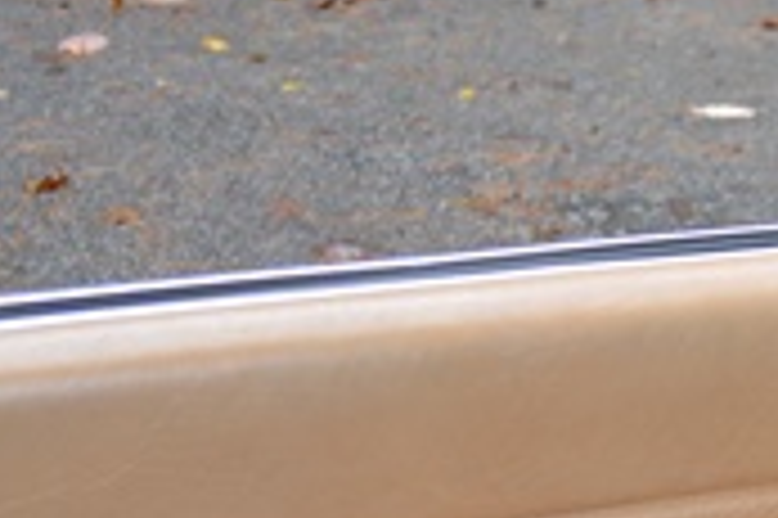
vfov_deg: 10.7
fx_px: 2699
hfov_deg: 15.7
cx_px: 985
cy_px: 640
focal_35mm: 125
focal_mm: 24
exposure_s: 1/125
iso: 320
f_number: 4
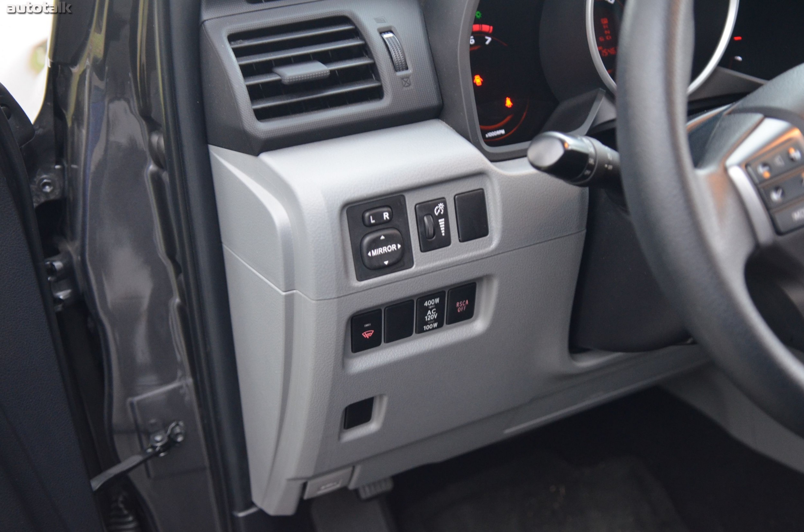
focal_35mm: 39
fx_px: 869
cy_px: 266
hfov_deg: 49.6
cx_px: 402
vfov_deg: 34.1
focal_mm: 26
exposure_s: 1/25
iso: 1600
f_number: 2.8
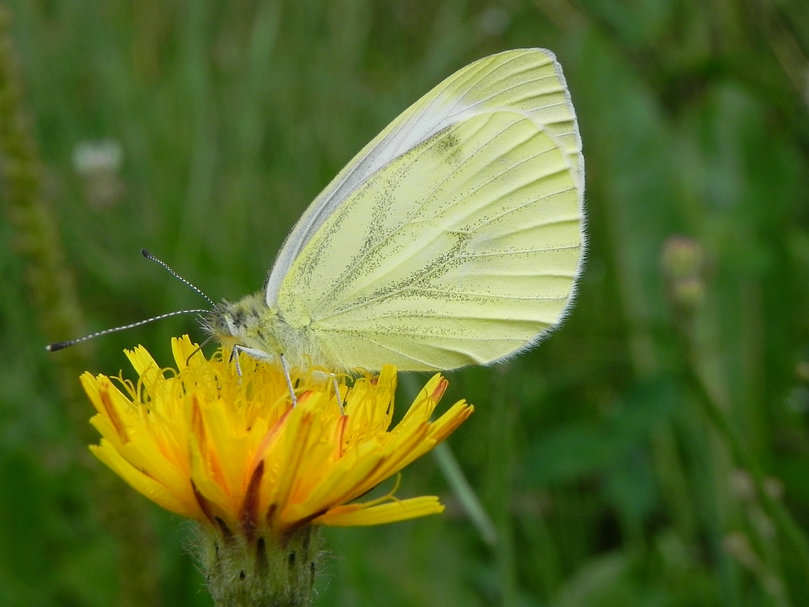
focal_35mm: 85
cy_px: 304
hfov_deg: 23.0
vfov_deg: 17.4
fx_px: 1987
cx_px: 404
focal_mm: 15.1
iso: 160
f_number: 7.1
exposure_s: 1/428
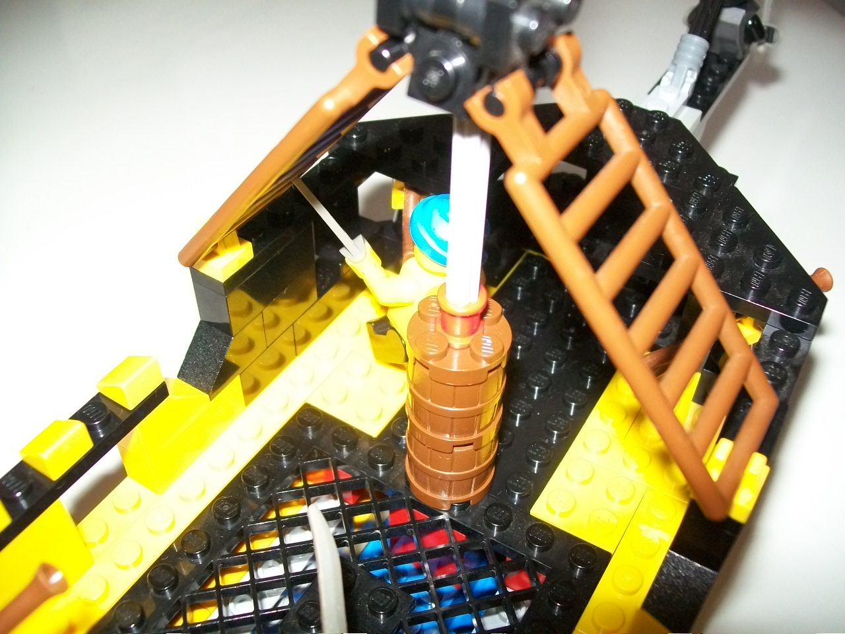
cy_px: 317
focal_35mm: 34
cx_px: 422
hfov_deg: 54.0
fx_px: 830
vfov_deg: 41.8
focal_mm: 6.1
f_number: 2.7
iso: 160
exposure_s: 1/60
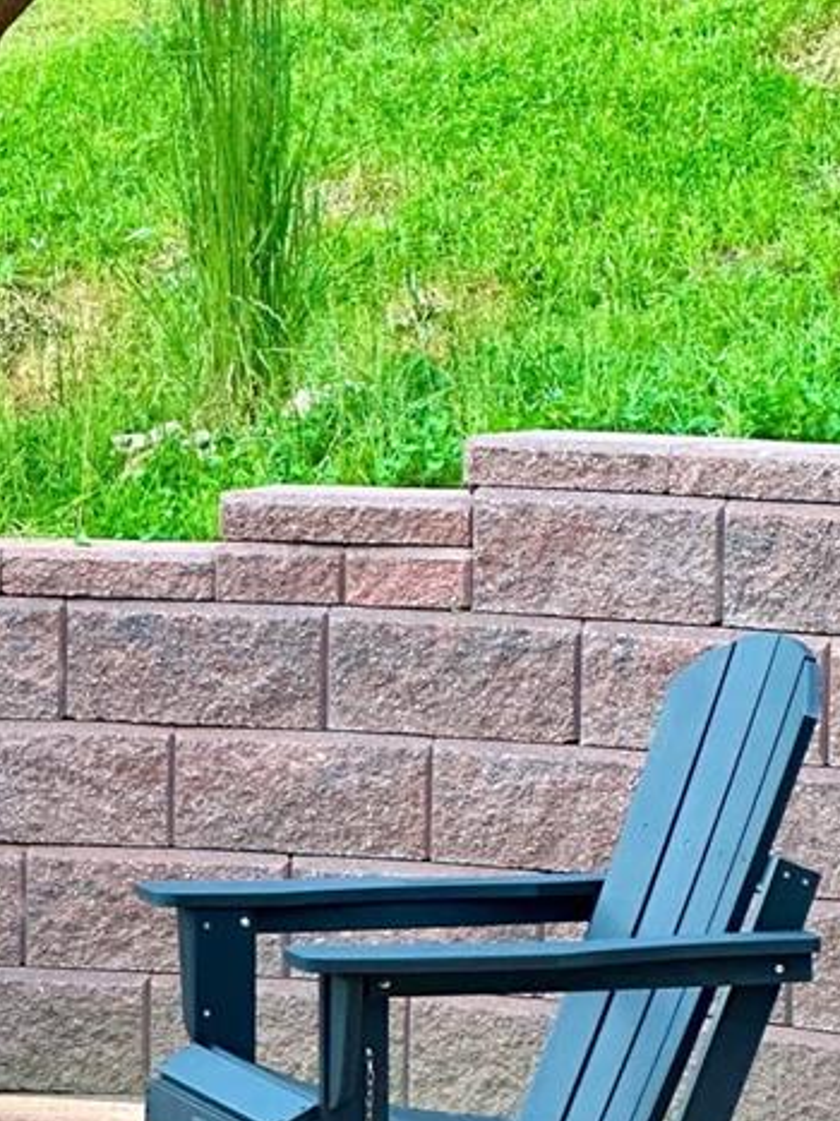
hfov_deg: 7.5
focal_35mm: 198
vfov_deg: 10.0
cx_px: 41
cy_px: 324
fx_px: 6409
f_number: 2.8
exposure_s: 1/99
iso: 200
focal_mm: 9
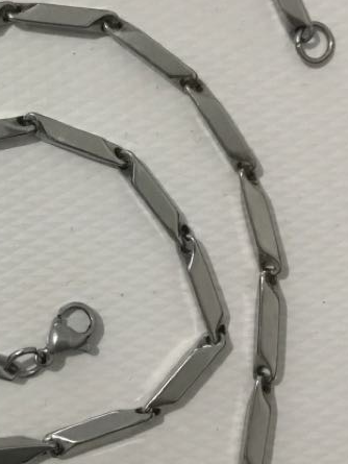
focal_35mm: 68
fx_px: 911
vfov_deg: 28.5
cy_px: 210
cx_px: 25
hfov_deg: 21.1
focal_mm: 3.99
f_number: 1.8
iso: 100
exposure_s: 1/8
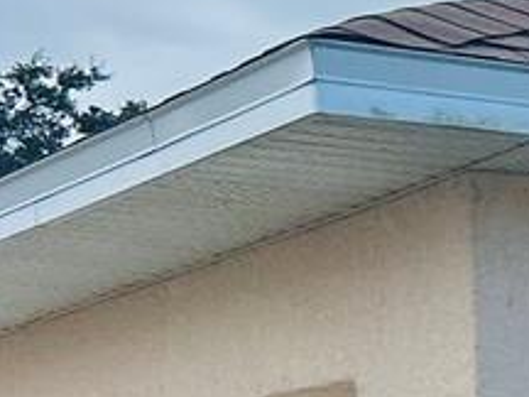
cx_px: 1719
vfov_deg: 7.5
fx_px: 2949
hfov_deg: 8.3
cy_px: 620
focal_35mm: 193
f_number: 1.5
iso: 50
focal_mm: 5.7
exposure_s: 1/3257
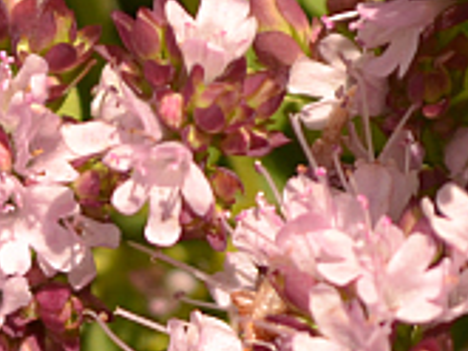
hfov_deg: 4.0
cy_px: 623
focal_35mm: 492
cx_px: -102
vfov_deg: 3.0
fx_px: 6656
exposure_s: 1/800
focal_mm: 55
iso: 200
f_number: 5.6
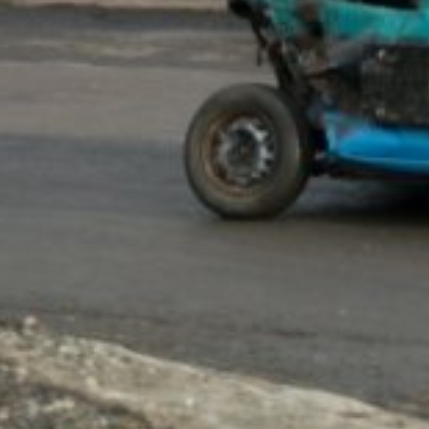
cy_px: -141
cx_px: 695
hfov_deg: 6.0
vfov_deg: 6.0
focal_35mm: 289
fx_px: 4049
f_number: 5.3
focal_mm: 55
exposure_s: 1/500
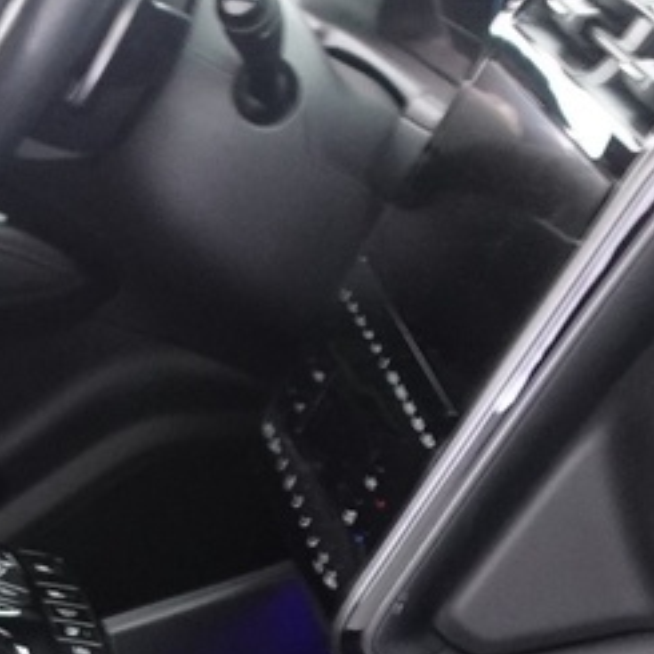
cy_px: 1022
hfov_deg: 12.5
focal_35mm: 135
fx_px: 2886
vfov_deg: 12.2
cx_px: -206
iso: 800
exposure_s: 1/10
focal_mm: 9.4
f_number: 1.8
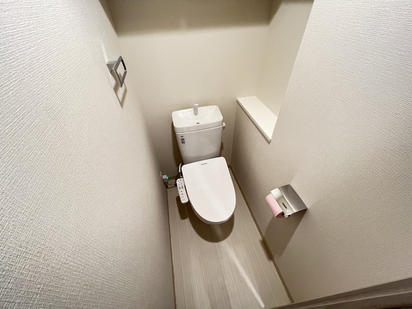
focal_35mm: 13
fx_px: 155
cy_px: 154
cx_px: 206
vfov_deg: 89.9
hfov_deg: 106.2
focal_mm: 1.57
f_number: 1.8
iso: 500
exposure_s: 1/60
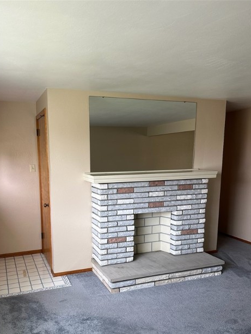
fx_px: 290
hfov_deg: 46.7
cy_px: 208
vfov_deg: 59.2
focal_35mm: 30
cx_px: 107
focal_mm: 6.86
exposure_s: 1/120
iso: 160
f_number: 1.78
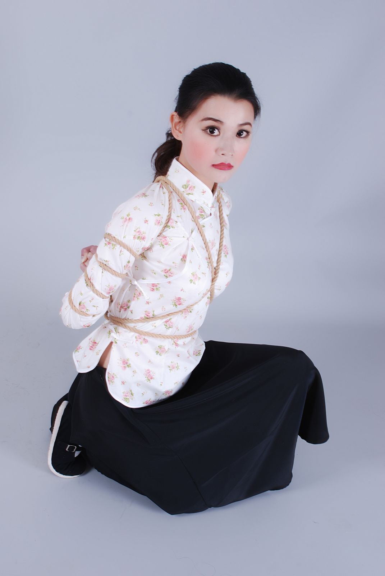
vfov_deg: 41.1
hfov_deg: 28.2
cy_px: 288
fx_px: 768
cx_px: 192
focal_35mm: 48
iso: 100
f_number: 11
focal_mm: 32
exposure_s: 1/8
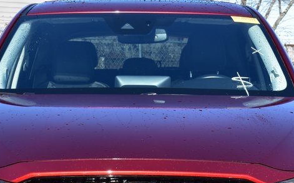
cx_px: 140
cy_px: 188
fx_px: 1386
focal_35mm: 173
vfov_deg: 7.5
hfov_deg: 12.1
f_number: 10
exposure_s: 1/320
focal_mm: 52
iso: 400
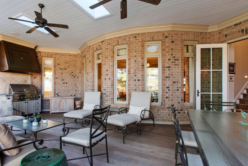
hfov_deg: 89.4
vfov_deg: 67.4
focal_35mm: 18
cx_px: 106
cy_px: 83
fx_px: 124
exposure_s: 1.3
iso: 100
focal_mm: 10
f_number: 8
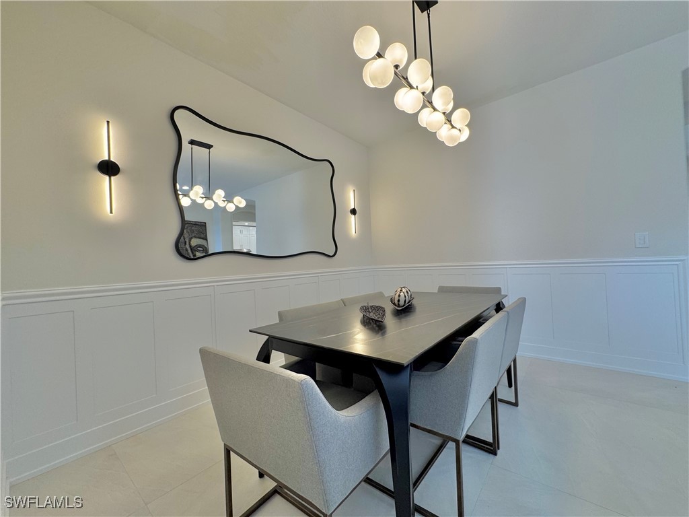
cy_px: 258
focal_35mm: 14
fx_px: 279
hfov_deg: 102.1
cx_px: 344
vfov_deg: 85.7
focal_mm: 2.22
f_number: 2.2
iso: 125
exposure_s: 1/120
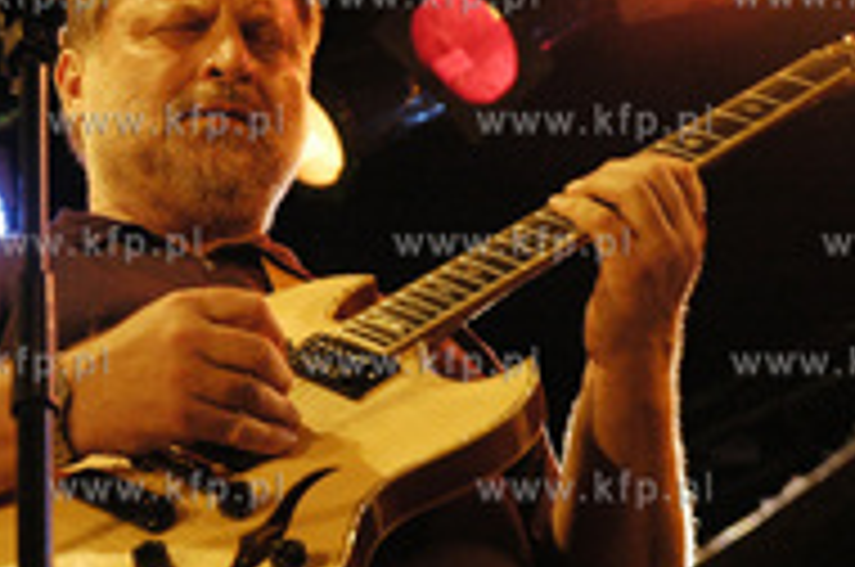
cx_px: 324
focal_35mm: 158
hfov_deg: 13.0
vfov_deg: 8.6
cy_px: 180
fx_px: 3746
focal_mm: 50
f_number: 5
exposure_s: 1/100
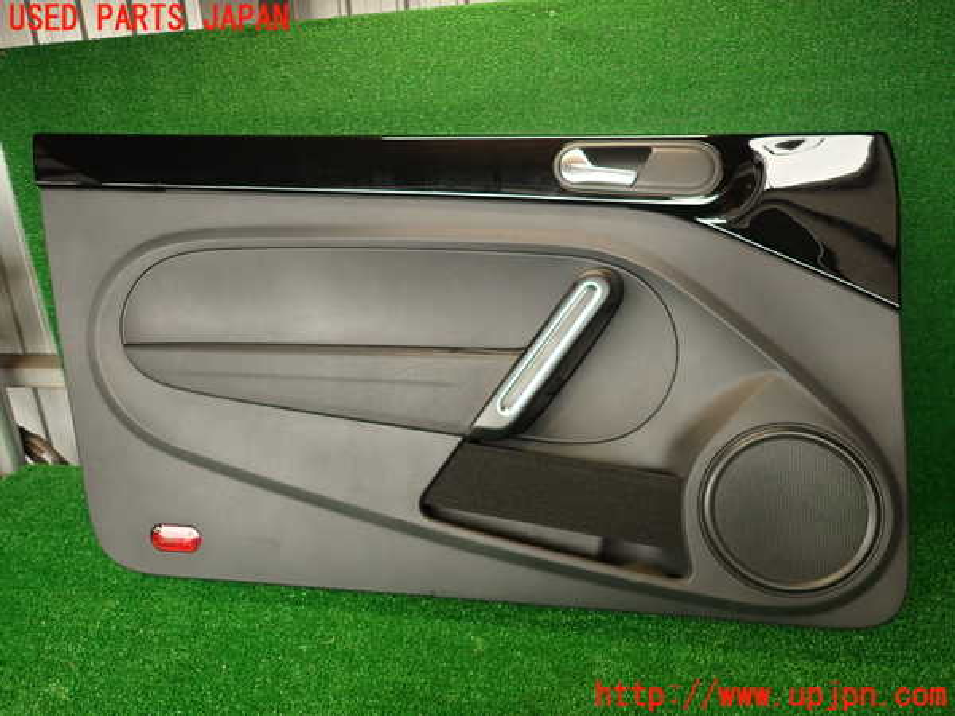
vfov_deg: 54.9
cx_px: 478
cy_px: 358
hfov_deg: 69.4
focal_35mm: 25
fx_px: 690
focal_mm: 4.5
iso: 200
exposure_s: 1/60
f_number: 2
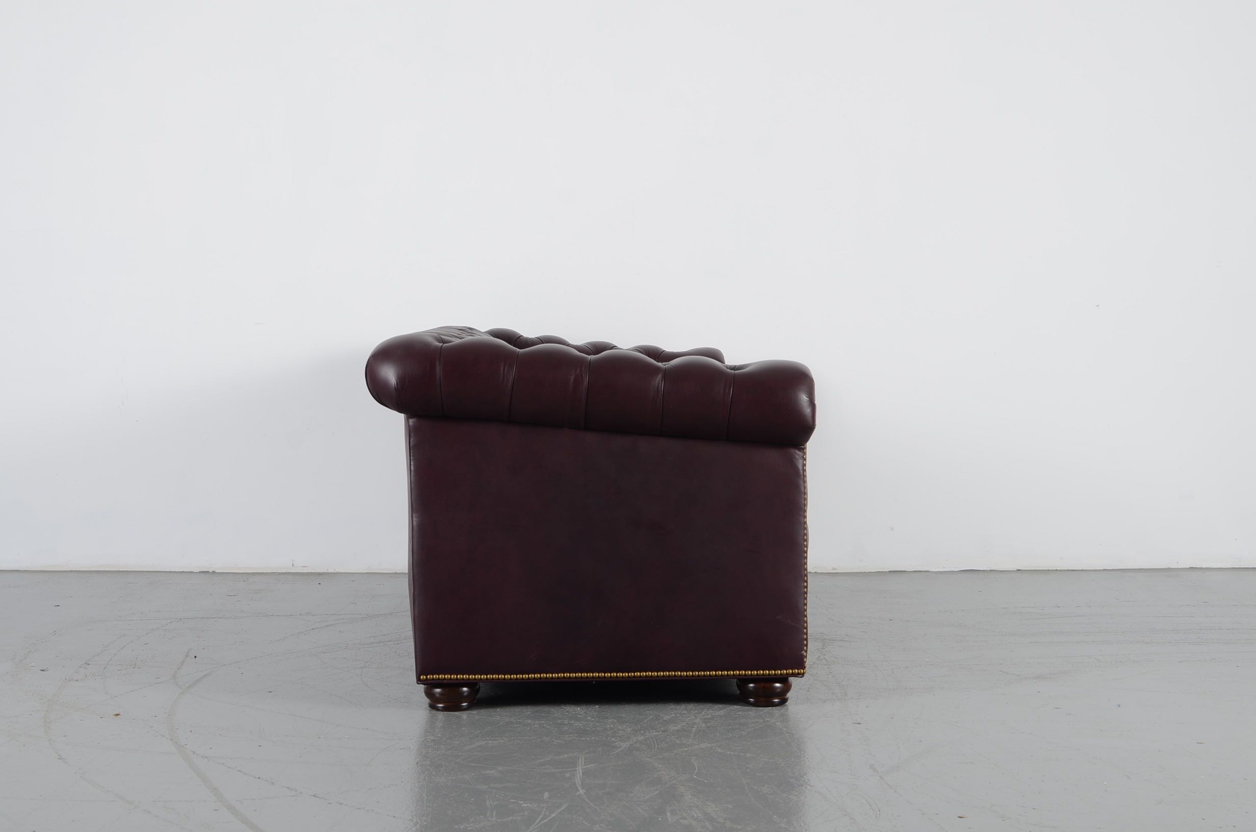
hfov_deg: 37.9
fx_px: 1828
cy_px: 416
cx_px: 628
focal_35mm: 52
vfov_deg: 25.6
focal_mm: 35
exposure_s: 1/125
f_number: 6.3
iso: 100
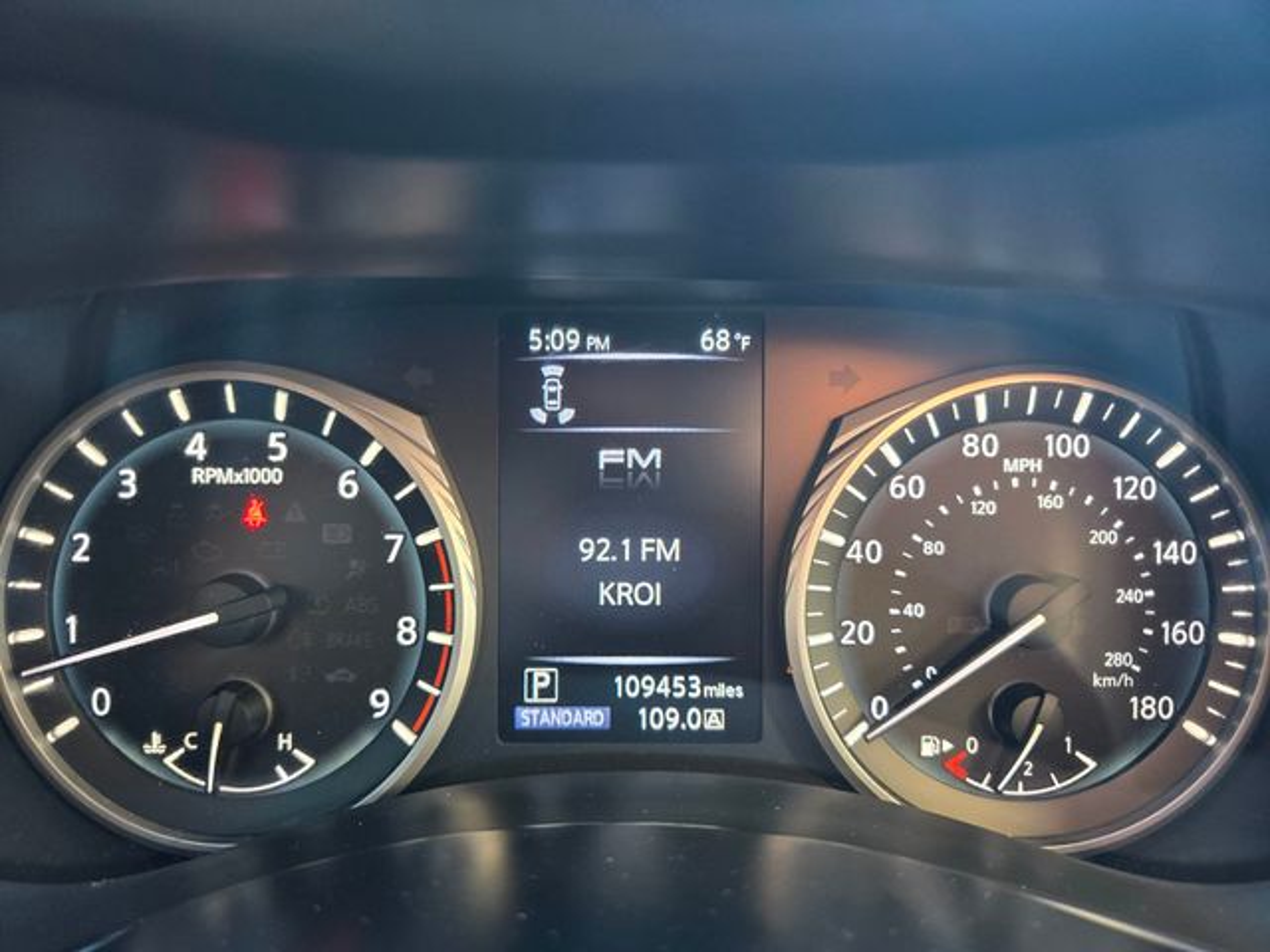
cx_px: 635
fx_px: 844
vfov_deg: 58.9
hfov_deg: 73.9
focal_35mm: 23
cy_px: 476
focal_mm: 6.3
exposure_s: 1/55.3
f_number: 1.7
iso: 200
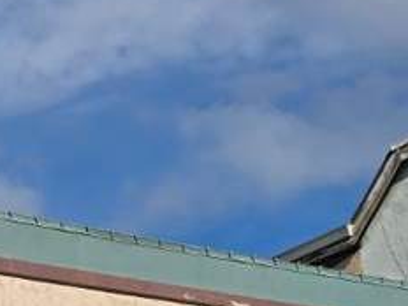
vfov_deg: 11.0
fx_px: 1497
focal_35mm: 127
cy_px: 538
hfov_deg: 15.0
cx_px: -67
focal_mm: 6.3
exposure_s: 1/1387
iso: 12
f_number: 1.7
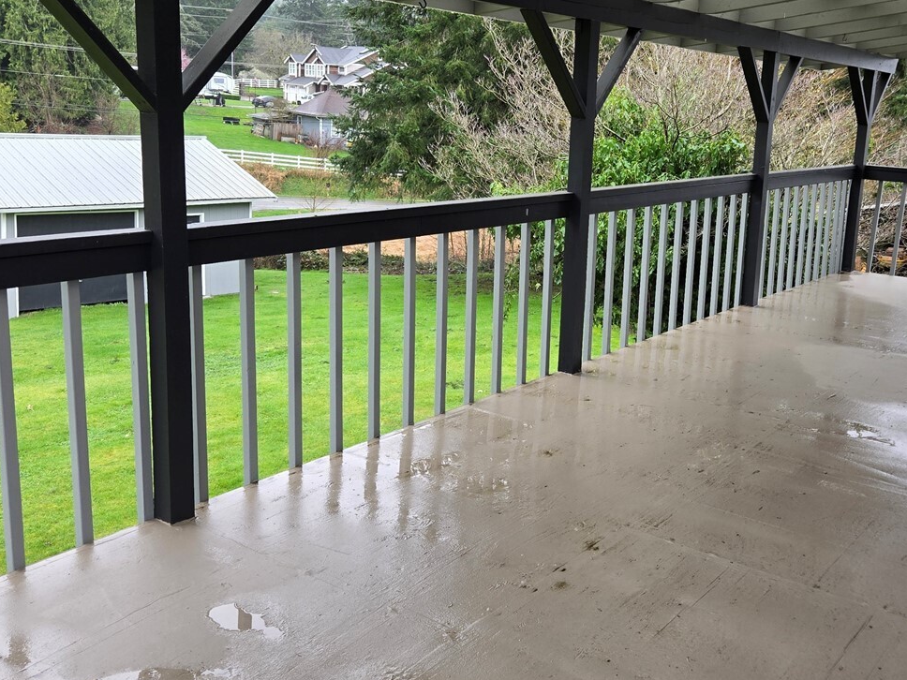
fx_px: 996
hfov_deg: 48.7
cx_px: 535
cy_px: 292
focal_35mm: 38
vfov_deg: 37.6
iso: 80
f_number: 1.8
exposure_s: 1/180
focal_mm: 5.4
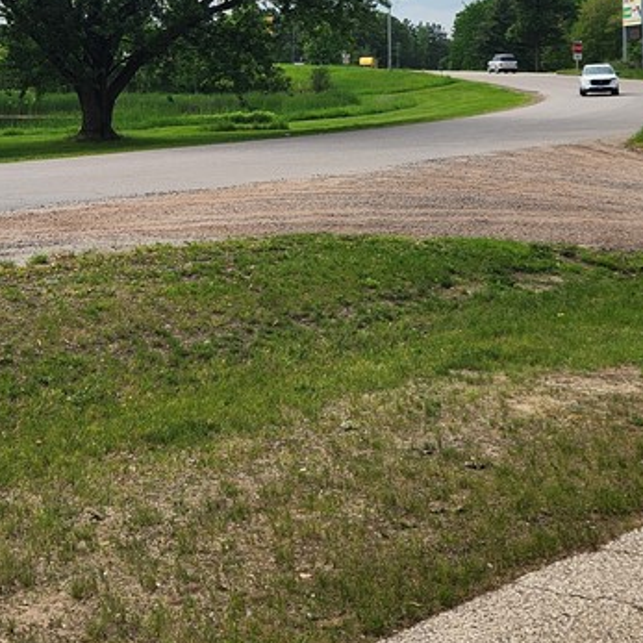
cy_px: 63
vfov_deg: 27.6
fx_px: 1261
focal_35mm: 60
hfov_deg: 28.5
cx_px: 226
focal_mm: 5.4
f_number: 1.8
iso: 20
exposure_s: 1/2463
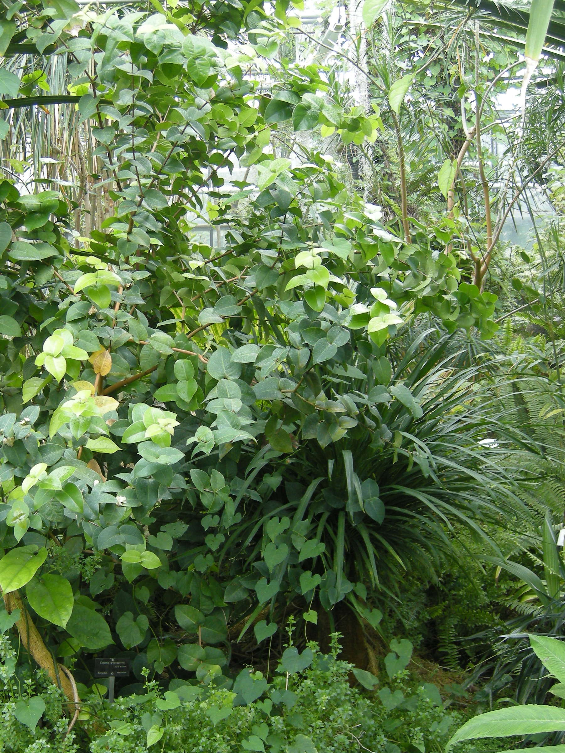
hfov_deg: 40.7
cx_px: 282
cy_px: 376
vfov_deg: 52.6
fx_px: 762
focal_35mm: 35
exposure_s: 1/60
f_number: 2.7
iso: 98
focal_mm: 7.5
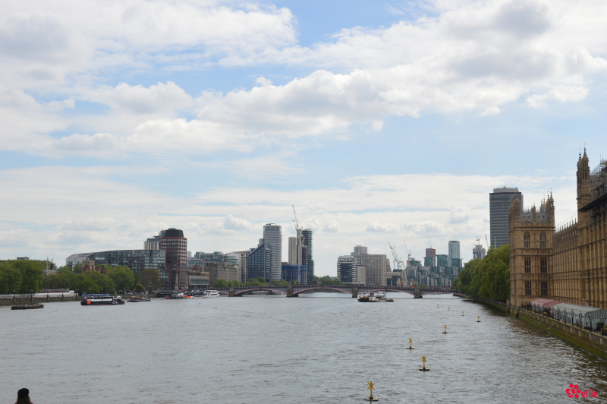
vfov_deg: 26.4
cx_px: 304
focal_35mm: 51
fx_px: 859
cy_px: 202
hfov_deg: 38.9
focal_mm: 34
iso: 100
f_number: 9
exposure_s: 1/320
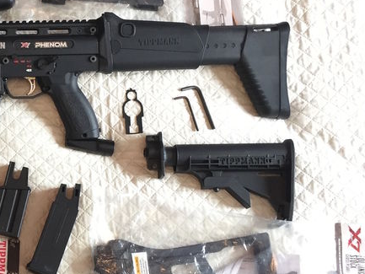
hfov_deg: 27.0
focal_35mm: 67
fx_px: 707
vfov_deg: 21.9
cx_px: -15
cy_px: 162
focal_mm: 4.15
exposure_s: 1/33
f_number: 2.2
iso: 64
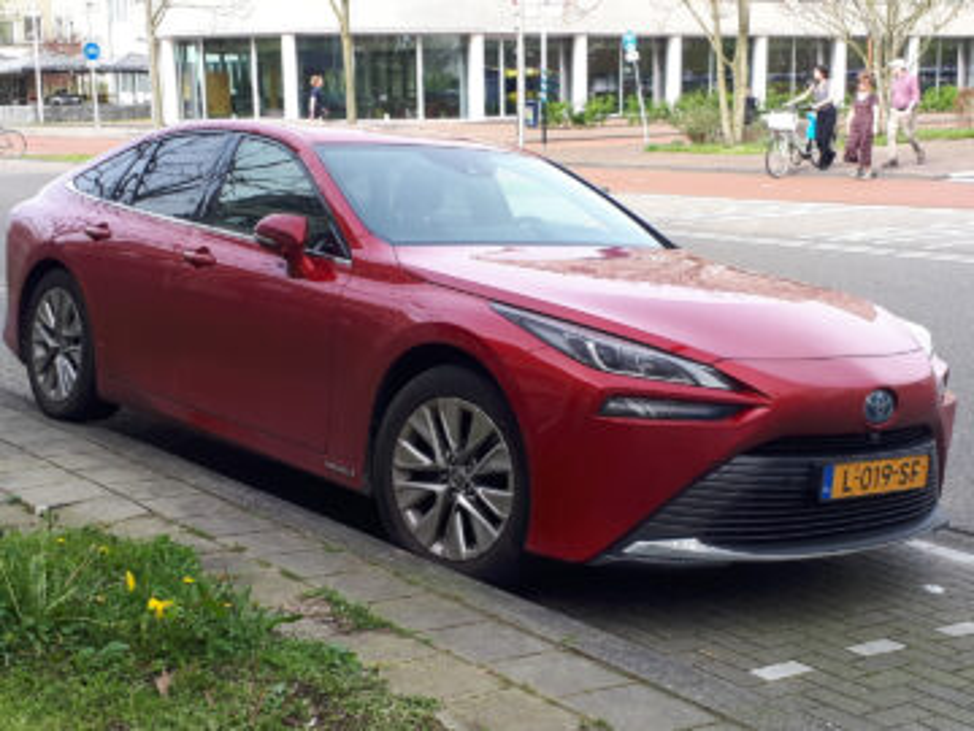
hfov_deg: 65.3
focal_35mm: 27
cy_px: 366
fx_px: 760
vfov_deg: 51.4
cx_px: 487
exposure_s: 1/353
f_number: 1.9
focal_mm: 3.6
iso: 40
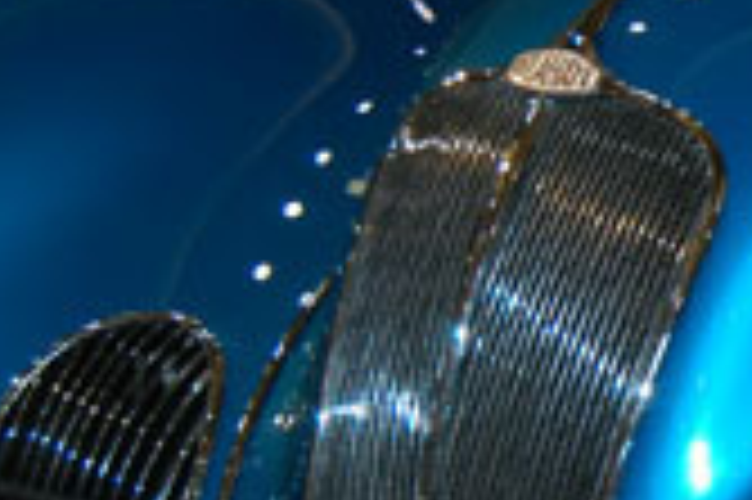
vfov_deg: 8.1
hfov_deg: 11.3
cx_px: 1299
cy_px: 194
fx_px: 3548
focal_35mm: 170
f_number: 5
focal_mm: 28
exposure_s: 1/60
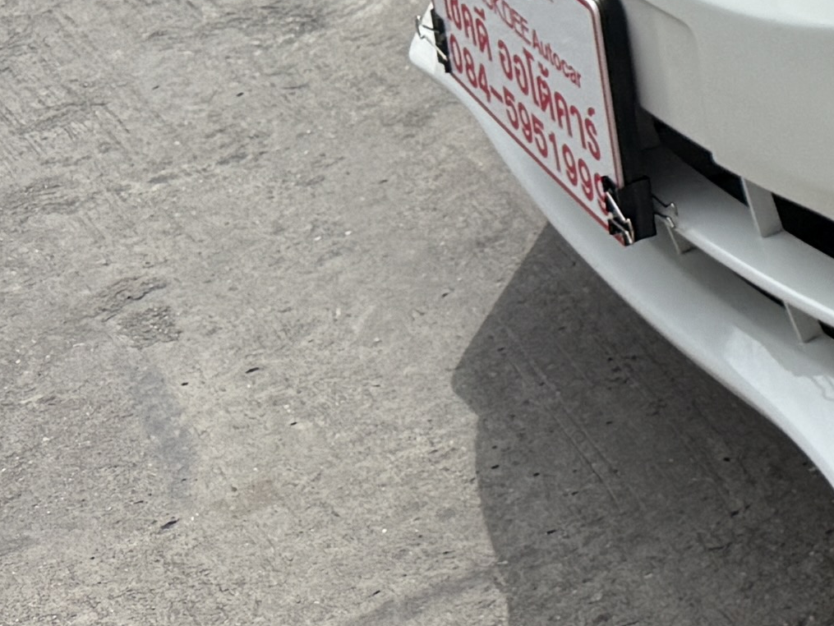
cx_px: 2105
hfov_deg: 11.6
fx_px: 3254
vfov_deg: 10.3
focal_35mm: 135
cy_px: -563
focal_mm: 6.76
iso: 100
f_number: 1.78
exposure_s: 1/7353
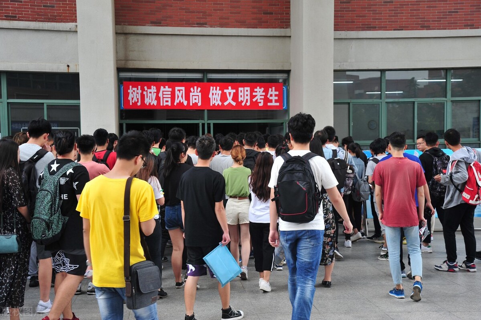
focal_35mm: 50
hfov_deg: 39.6
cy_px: 160
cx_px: 240
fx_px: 668
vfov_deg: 27.0
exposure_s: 1/125
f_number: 9
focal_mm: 50
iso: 320
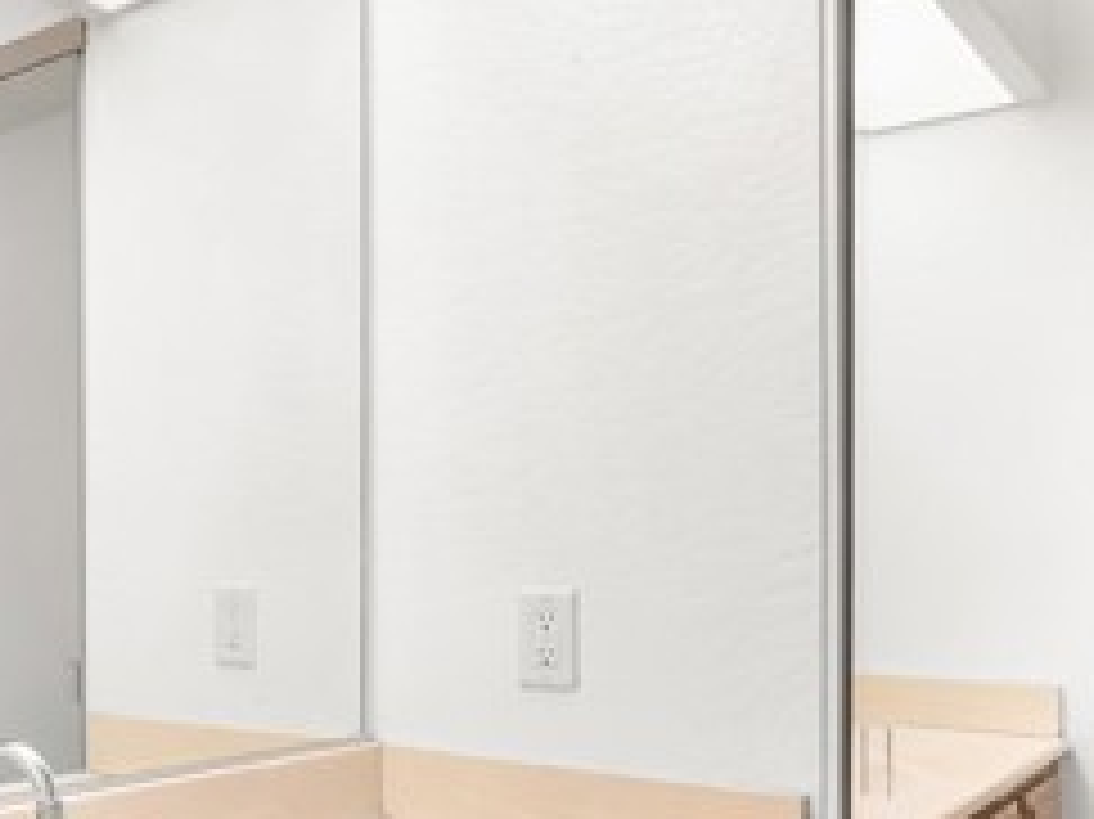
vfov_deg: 37.0
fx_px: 1200
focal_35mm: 38
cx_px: 234
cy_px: 590
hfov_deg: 46.7
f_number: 7.1
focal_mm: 10
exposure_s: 1/5
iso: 320
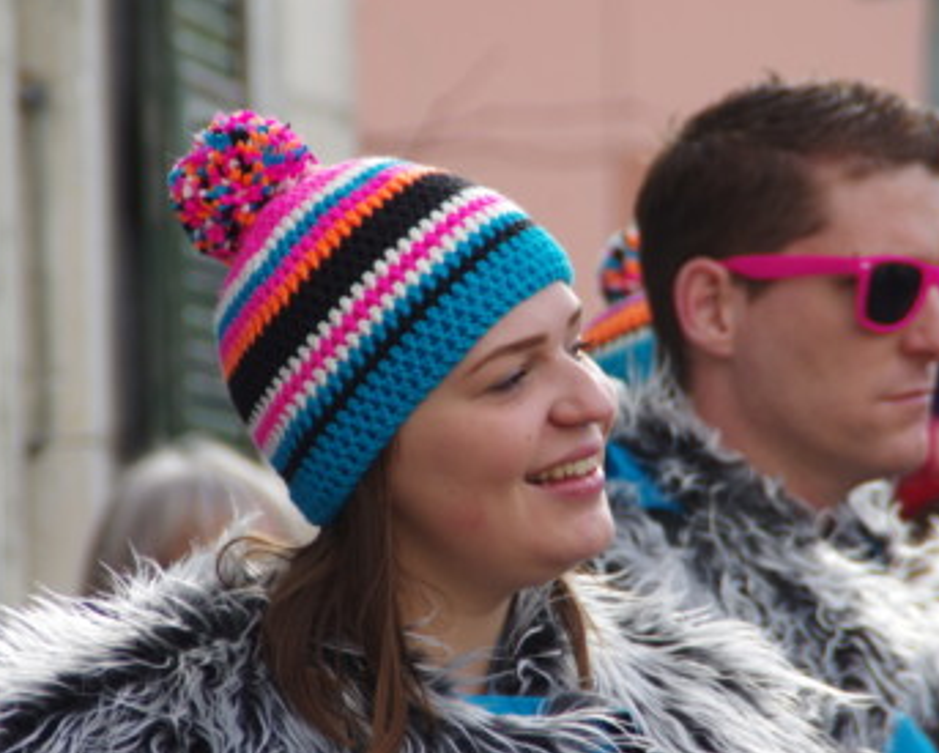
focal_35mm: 409
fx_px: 11376
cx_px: 515
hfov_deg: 4.7
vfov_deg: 3.8
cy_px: 442
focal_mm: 200
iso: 200
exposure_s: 1/250
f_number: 6.3
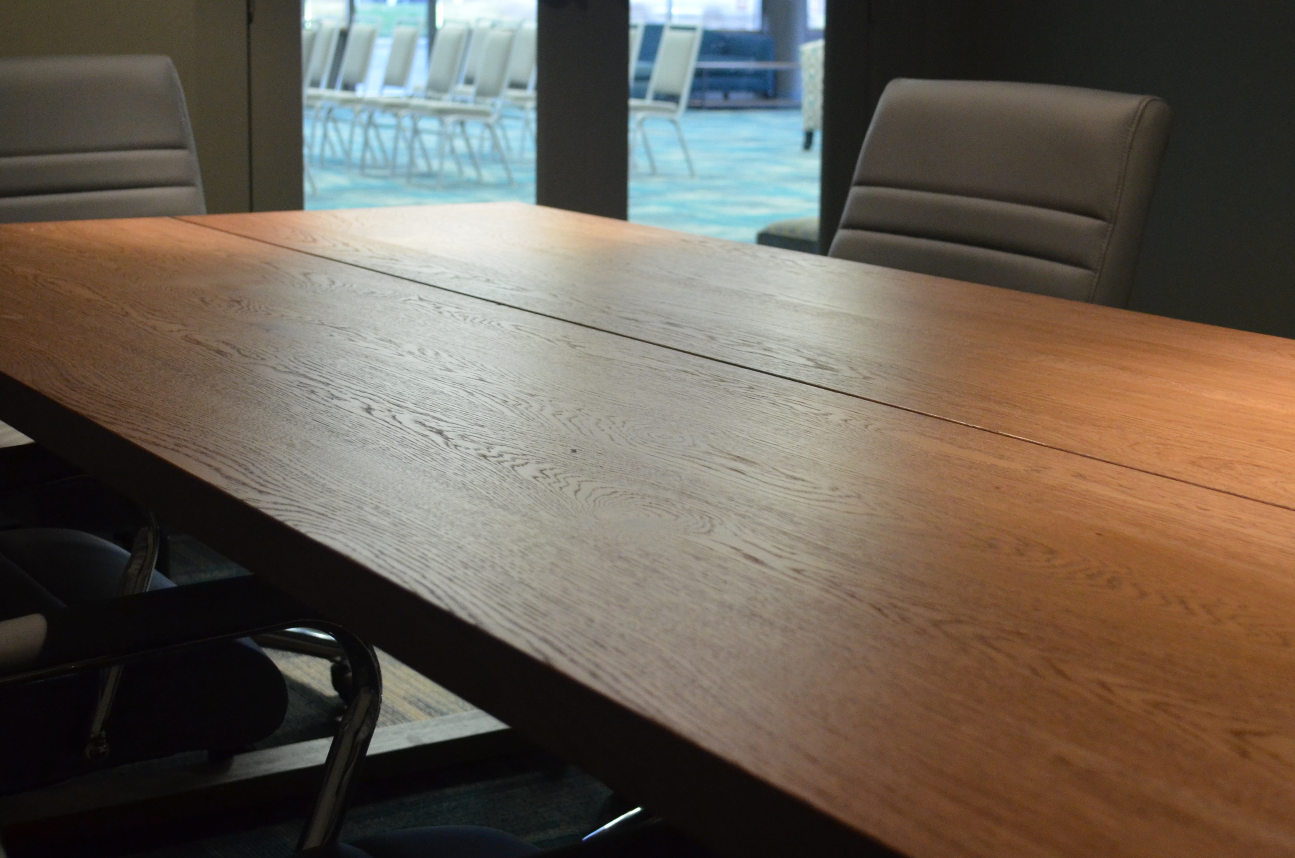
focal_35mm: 57
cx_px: 700
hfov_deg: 35.1
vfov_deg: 23.6
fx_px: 2046
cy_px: 343
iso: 1600
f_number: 4.2
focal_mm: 26
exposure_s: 1/30
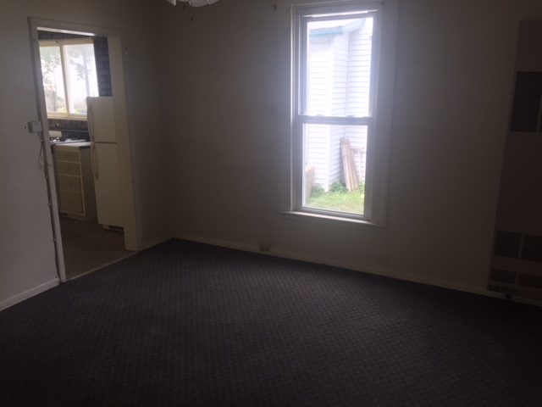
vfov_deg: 48.2
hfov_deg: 61.7
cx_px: 271
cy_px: 204
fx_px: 454
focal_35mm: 29
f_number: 2.2
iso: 32
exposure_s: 1/40
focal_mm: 4.15
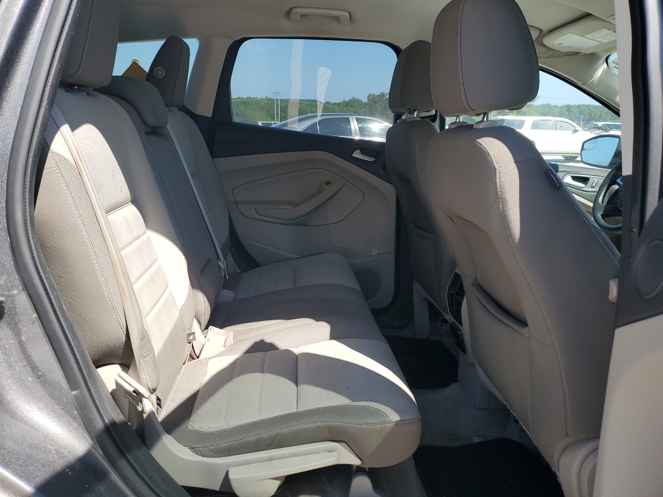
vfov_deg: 53.1
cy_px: 248
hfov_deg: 67.3
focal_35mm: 26
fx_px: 498
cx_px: 332
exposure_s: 1/1000
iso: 50
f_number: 1.5
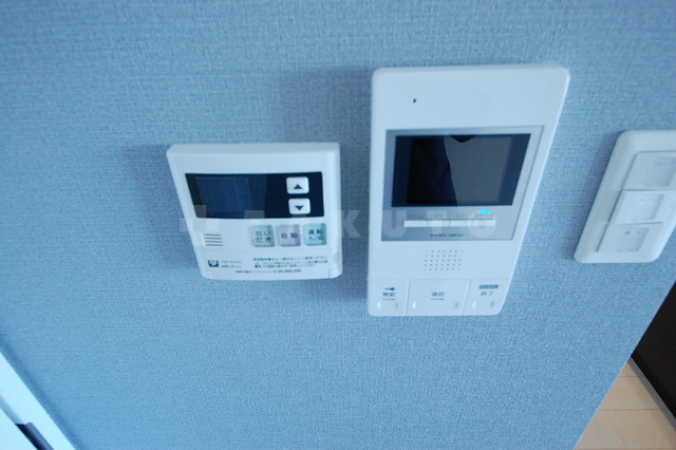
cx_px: 338
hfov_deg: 81.2
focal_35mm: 21
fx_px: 394
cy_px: 225
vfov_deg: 59.4
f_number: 5.3
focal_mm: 14
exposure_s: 1/40
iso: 1600
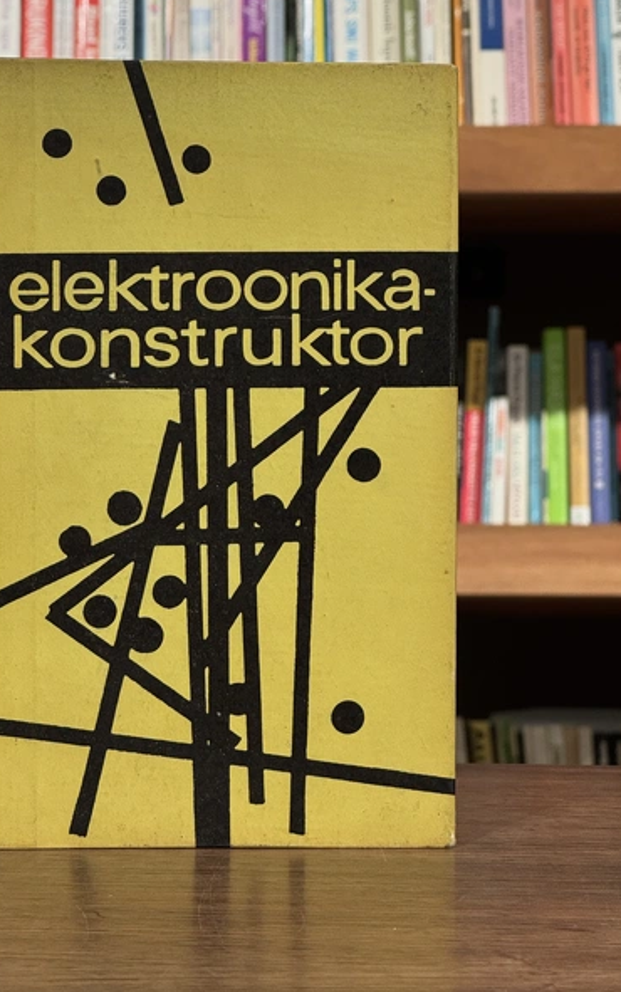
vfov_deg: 22.1
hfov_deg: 13.9
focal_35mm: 94
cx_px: 216
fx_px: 2542
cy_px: 442
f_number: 2.8
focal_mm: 9
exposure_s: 1/99
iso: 200
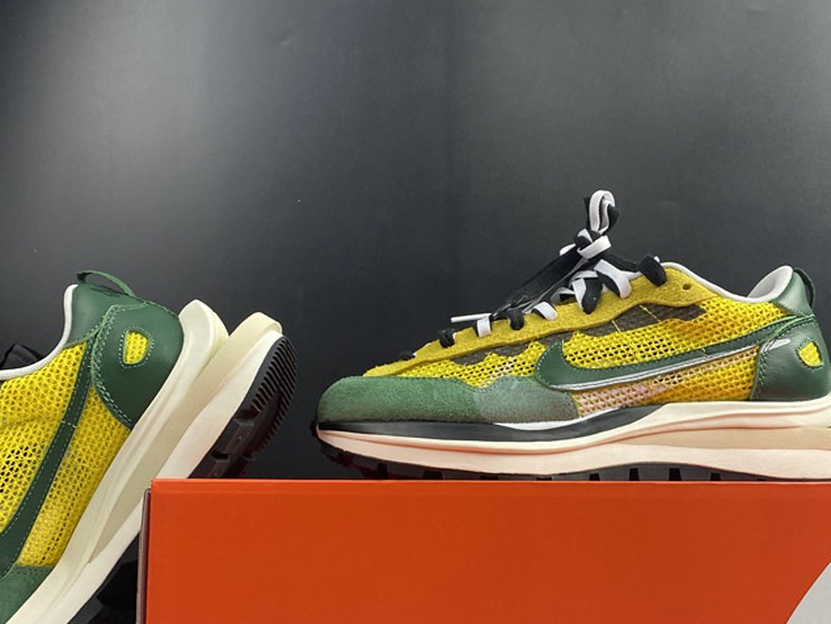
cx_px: 431
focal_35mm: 41
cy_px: 464
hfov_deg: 45.7
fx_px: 985
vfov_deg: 34.5
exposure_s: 1/121
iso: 125
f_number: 1.8
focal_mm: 4.25
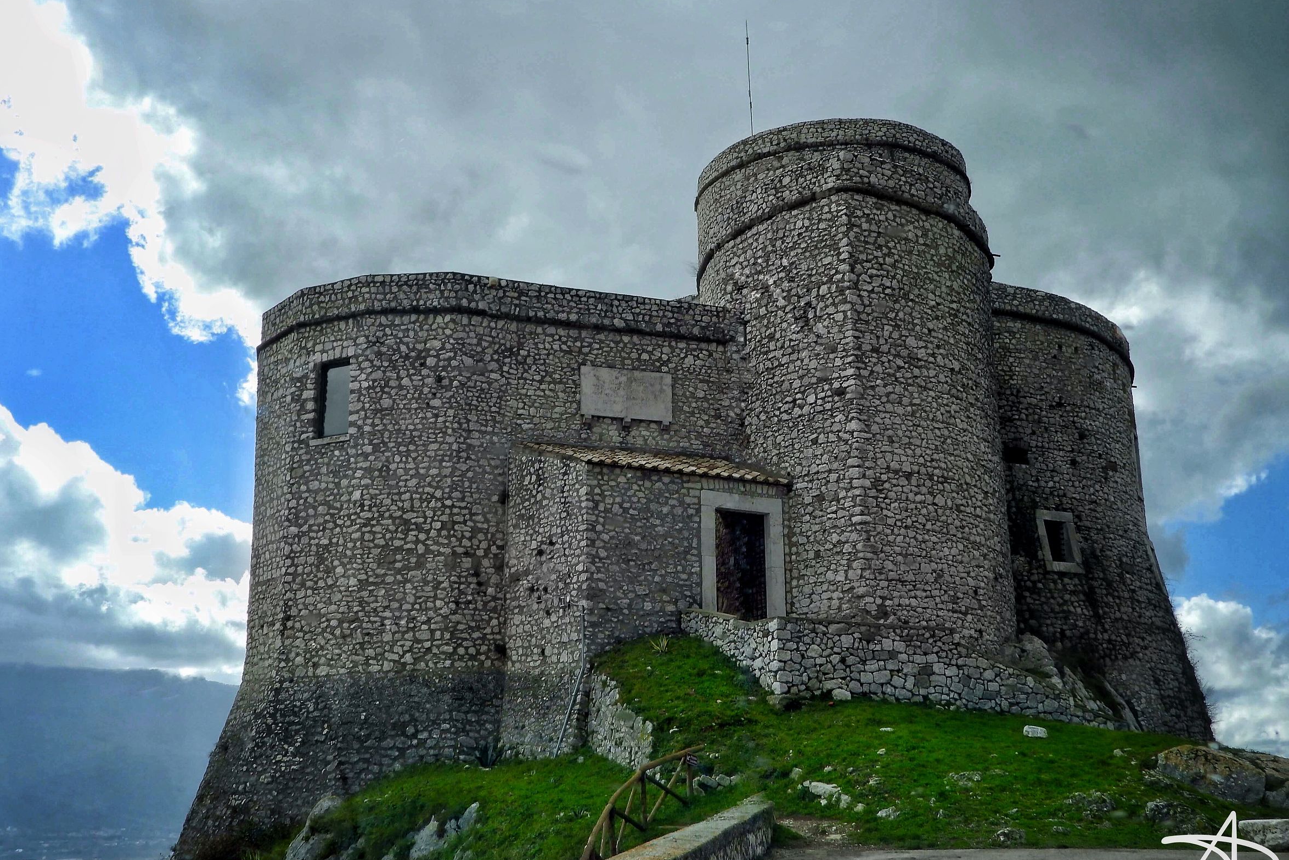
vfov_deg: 38.9
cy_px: 429
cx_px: 649
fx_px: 1217
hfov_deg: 55.8
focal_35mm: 34
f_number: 3.2
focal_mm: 5.8
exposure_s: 1/1250
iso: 100
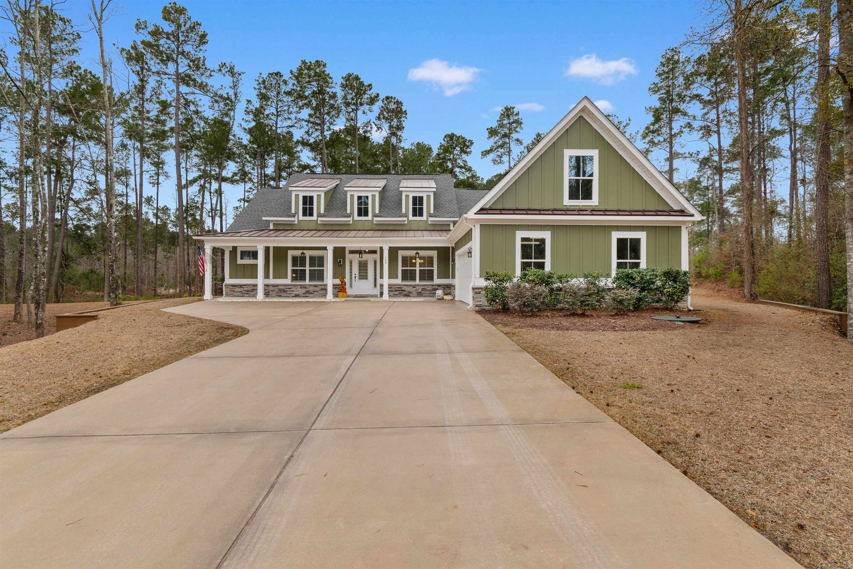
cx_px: 426
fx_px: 379
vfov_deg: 73.7
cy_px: 284
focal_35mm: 16
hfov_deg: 96.7
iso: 100
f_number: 7.1
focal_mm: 11
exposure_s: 1/200
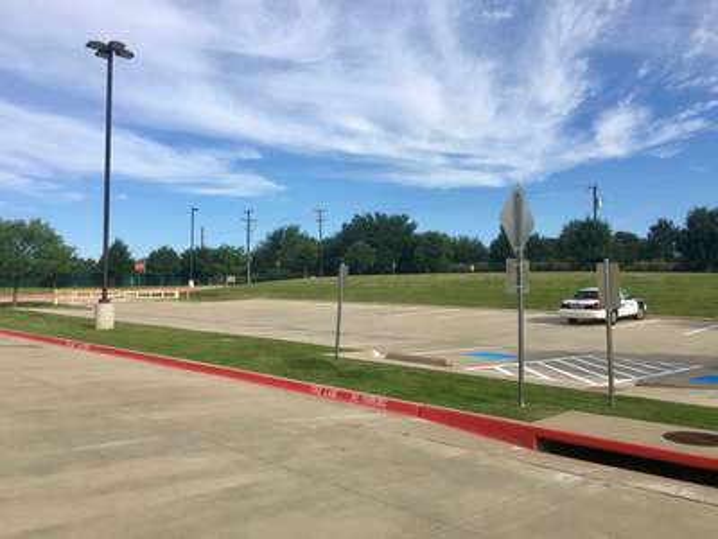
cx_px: 359
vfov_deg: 48.2
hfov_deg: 61.7
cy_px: 270
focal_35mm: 29
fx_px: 602
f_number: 2.2
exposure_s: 1/1425
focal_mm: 4.15
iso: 25
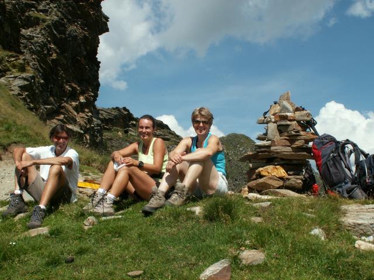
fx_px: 519
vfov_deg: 30.3
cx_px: 187
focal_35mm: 48
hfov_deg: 39.7
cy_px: 140
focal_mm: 8.01
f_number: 8
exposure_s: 1/250
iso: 50
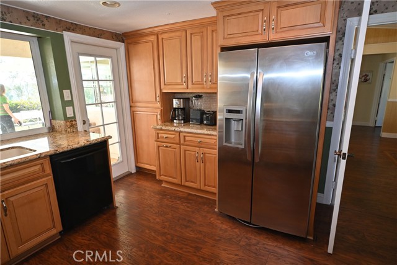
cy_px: 132
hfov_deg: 83.3
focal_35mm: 20
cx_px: 198
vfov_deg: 61.3
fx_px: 223
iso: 320
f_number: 4
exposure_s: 1/60
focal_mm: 13.5
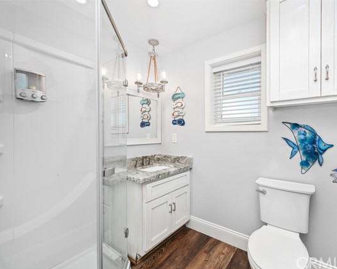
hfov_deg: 92.7
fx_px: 160
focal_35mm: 16
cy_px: 136
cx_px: 189
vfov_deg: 80.4
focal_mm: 14
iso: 1100
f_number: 16
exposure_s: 1/200
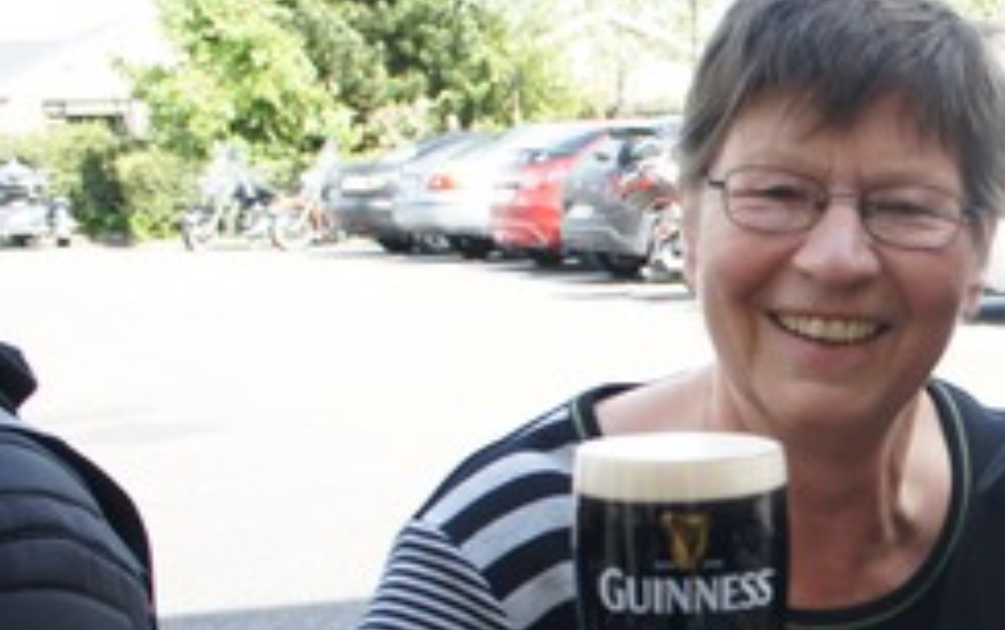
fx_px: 1974
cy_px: 614
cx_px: 1244
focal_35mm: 72
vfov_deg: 17.7
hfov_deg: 25.3
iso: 200
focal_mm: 18
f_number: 4.5
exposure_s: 1/160
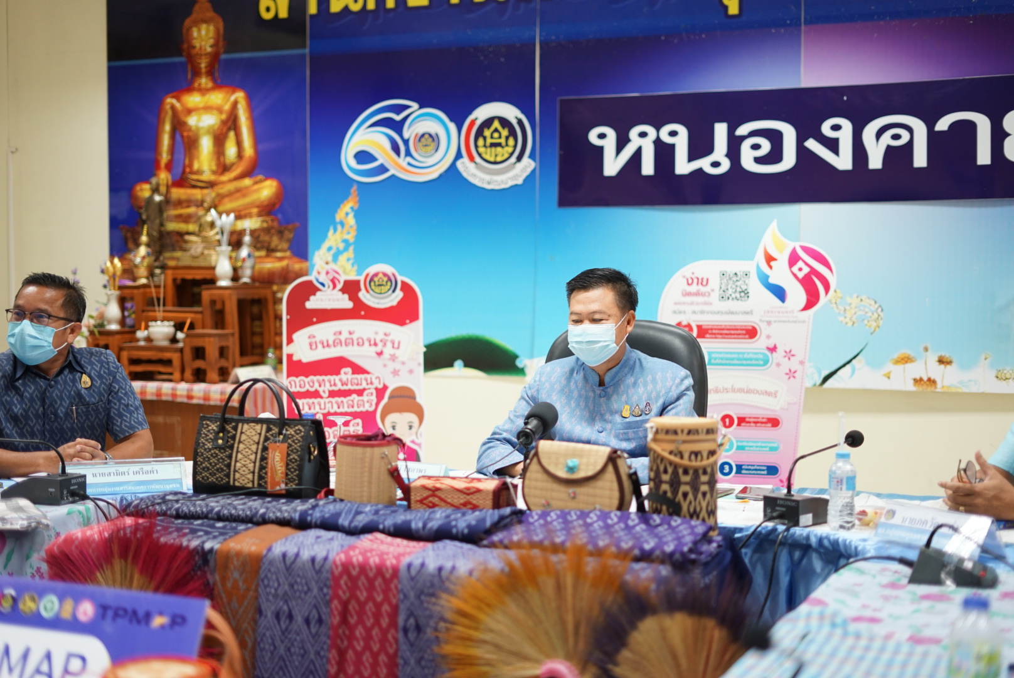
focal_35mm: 50
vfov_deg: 27.0
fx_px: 1409
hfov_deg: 39.6
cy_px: 339
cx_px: 507
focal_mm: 50
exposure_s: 1/100
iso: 400
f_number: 1.8
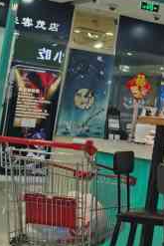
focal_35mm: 106
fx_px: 723
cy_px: 43
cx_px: 310
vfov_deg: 19.0
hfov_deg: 11.8
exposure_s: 1/100
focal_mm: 5.56
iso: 50
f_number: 1.6
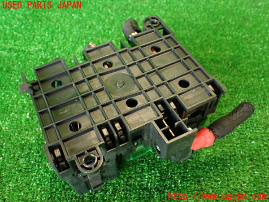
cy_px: 101
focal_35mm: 32
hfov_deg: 56.8
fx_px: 249
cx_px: 134
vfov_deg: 44.2
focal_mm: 5.79
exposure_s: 1/30
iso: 320
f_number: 2.4
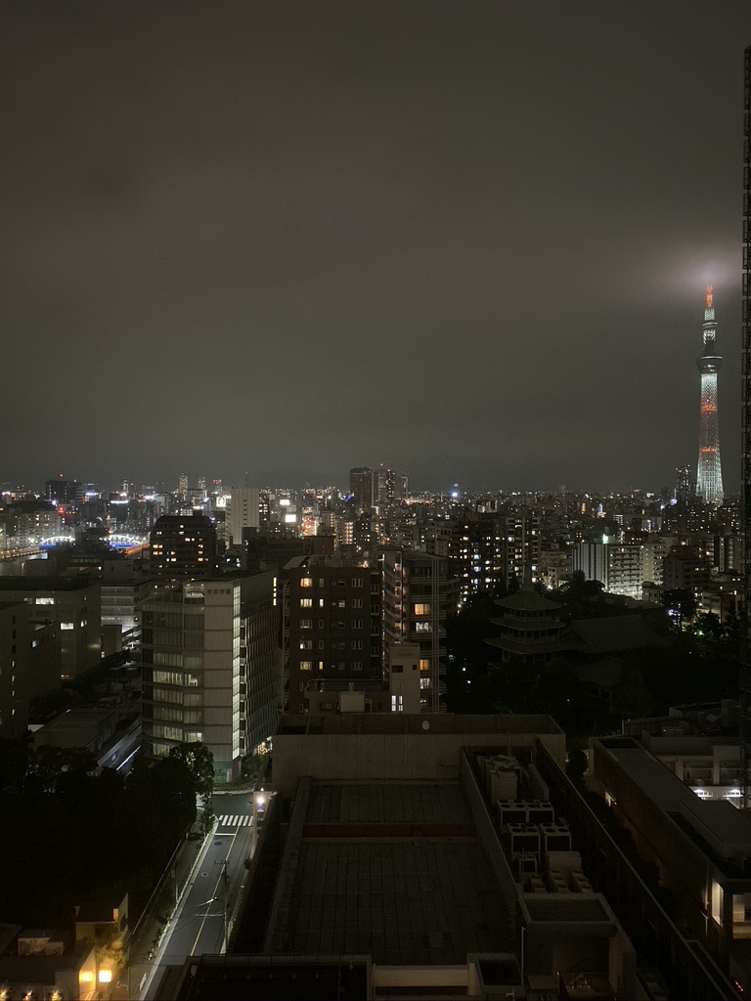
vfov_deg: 67.3
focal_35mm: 26
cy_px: 500
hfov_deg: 53.1
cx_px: 376
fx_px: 752
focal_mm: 4.25
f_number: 1.8
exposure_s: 1/17
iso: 2000
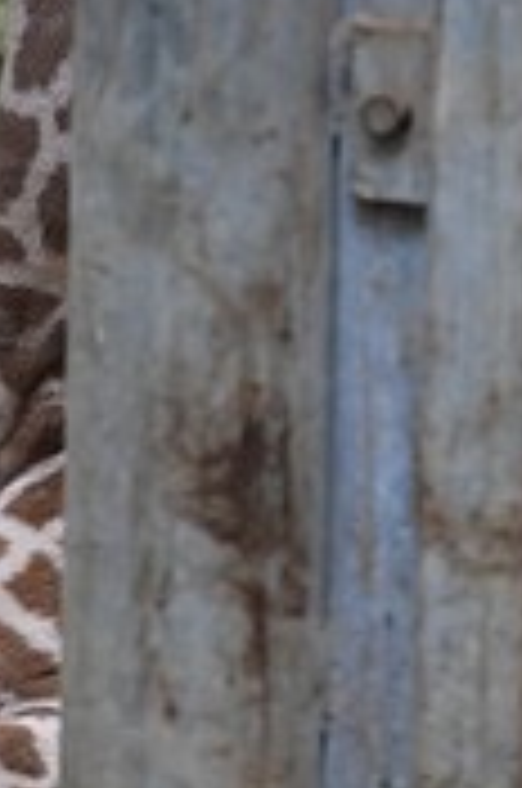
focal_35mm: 891
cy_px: -216
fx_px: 19455
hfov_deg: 1.5
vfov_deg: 2.3
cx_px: -43
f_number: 5.6
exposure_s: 1/60
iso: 4000
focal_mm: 260
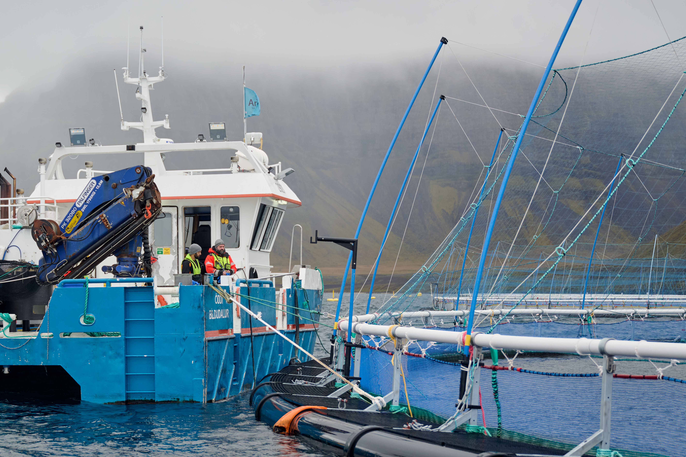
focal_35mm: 79
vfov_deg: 17.3
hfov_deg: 25.5
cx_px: 225
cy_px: 206
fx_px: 1505
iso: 180
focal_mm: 51
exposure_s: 1/640
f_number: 2.8
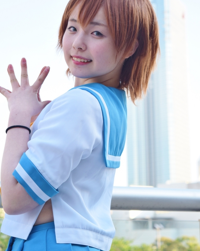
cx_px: 83
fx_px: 807
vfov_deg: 17.6
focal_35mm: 109
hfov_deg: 14.1
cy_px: 138
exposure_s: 1/400
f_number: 5.6
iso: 400
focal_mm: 52
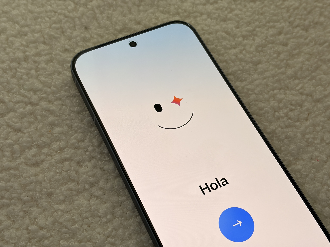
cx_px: 165
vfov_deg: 28.0
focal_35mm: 52
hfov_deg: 36.8
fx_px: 496
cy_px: 124
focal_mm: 5.96
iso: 64
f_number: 1.6
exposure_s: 1/59
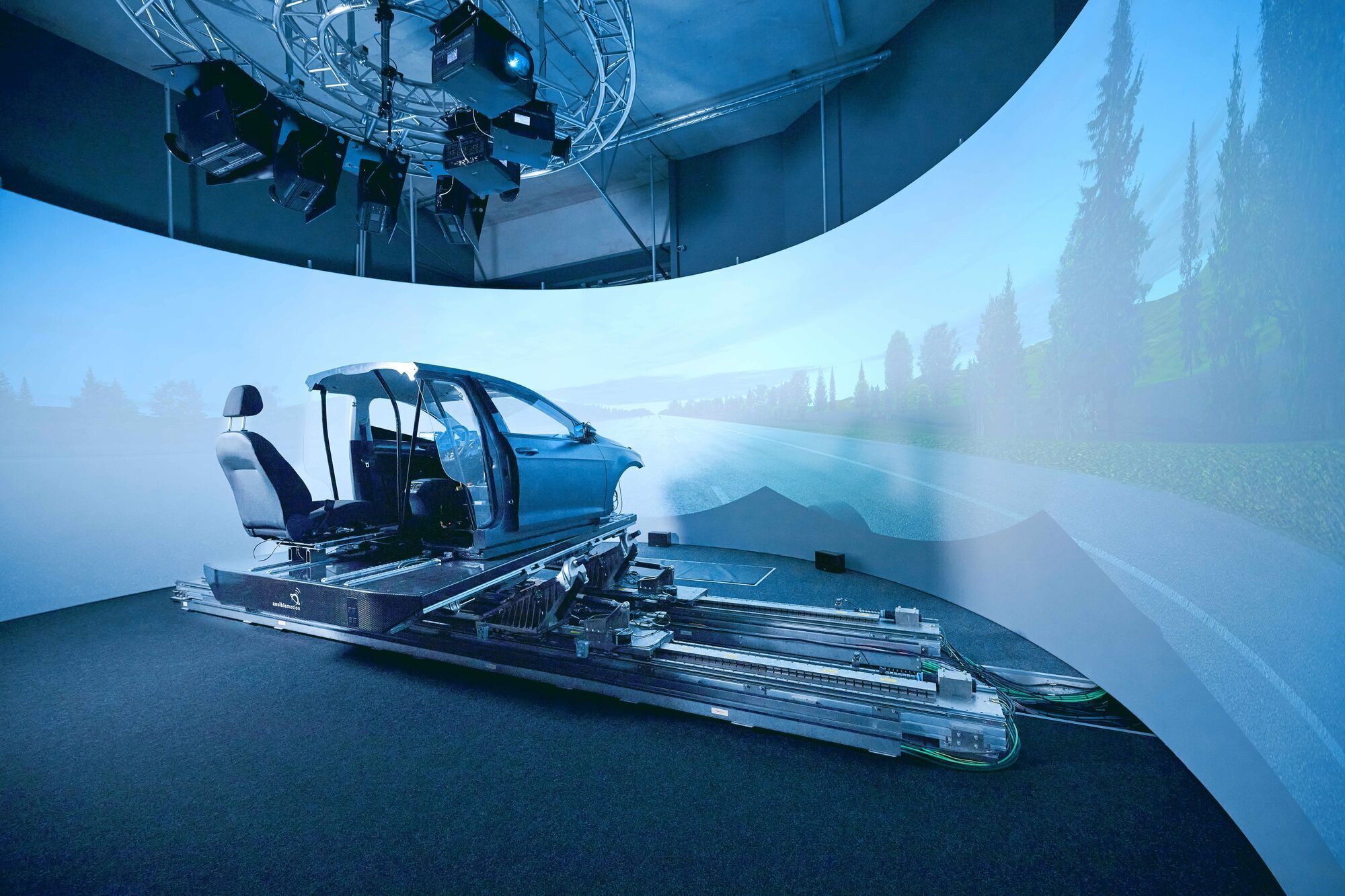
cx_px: 672
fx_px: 523
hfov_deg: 104.3
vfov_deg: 81.2
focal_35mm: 14
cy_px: 448
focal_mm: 14
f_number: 5
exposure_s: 1/40
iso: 320
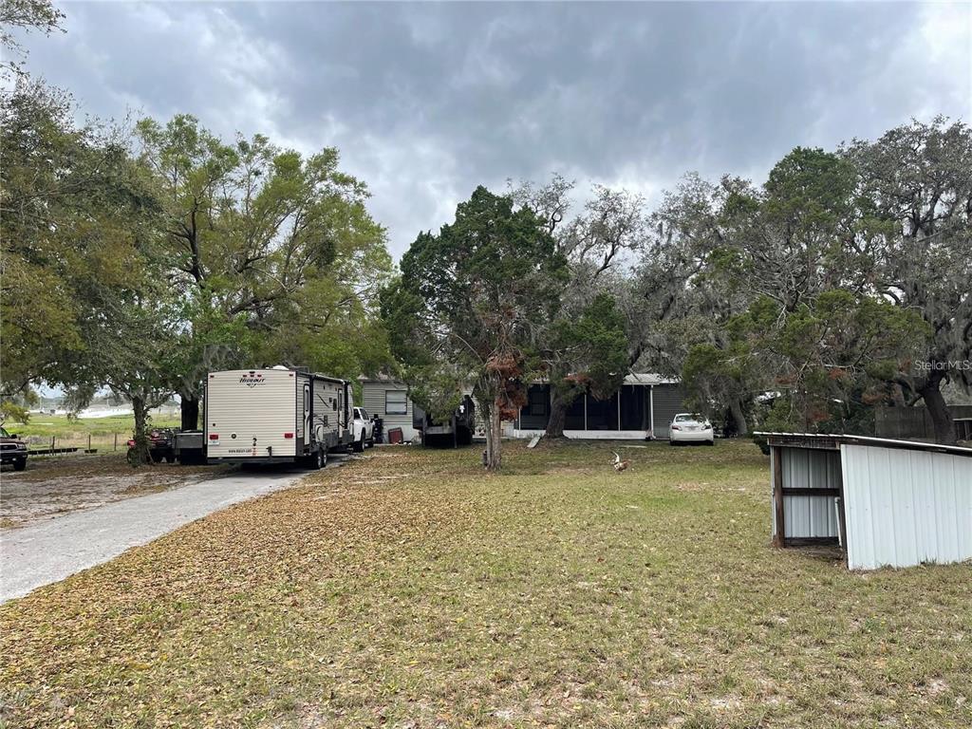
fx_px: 702
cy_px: 364
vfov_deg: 54.9
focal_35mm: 25
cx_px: 486
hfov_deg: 69.4
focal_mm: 5.1
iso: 32
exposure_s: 1/1130
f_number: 1.6
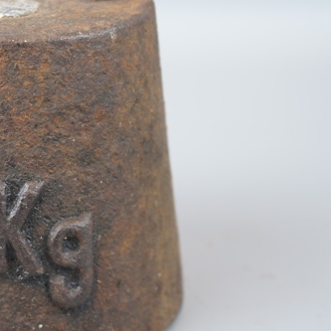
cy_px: 124
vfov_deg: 16.1
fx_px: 1168
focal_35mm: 108
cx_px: -2
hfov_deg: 15.8
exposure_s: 1/60
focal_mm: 47
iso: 320
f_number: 4.5
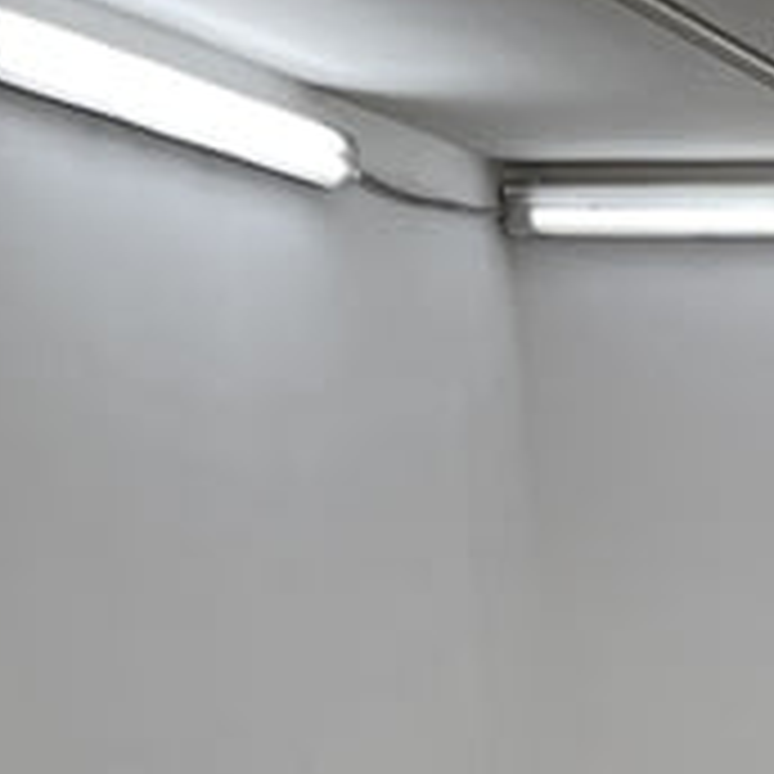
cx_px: 1773
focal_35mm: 120
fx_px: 3036
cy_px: 1213
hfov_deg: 12.1
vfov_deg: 13.6
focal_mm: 4.2
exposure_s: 1/100
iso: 50
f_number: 1.6
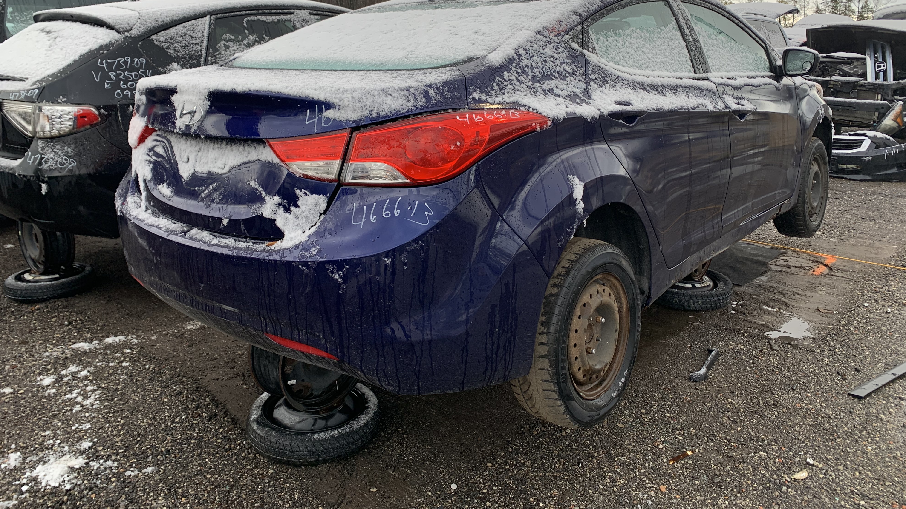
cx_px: 448
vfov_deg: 39.8
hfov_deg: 66.1
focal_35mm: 29
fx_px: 697
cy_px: 182
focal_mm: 4.25
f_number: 1.8
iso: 25
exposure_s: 1/121
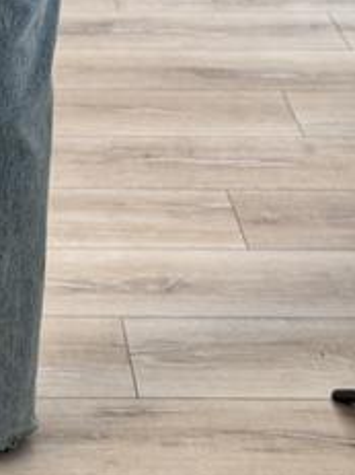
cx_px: -29
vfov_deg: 18.0
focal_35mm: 108
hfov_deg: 13.4
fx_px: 1478
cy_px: 66
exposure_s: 1/105
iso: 100
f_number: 1.78
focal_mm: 6.76
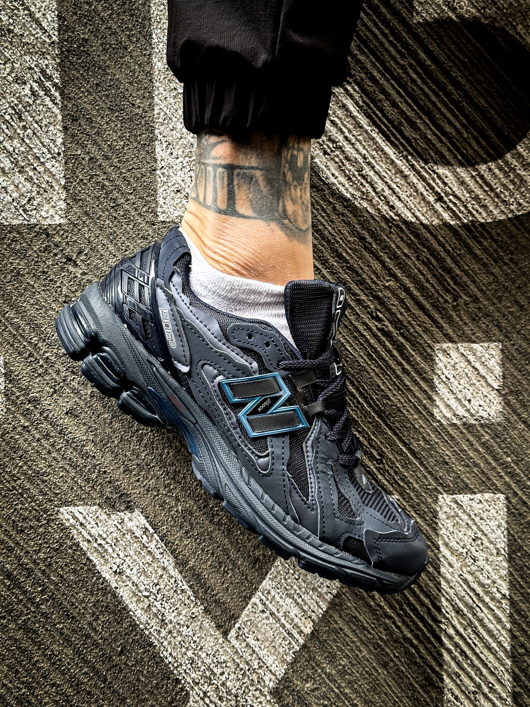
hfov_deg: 30.3
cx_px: 265
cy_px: 354
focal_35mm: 48
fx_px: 980
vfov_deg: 39.7
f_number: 1.8
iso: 200
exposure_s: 1/60
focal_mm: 6.86
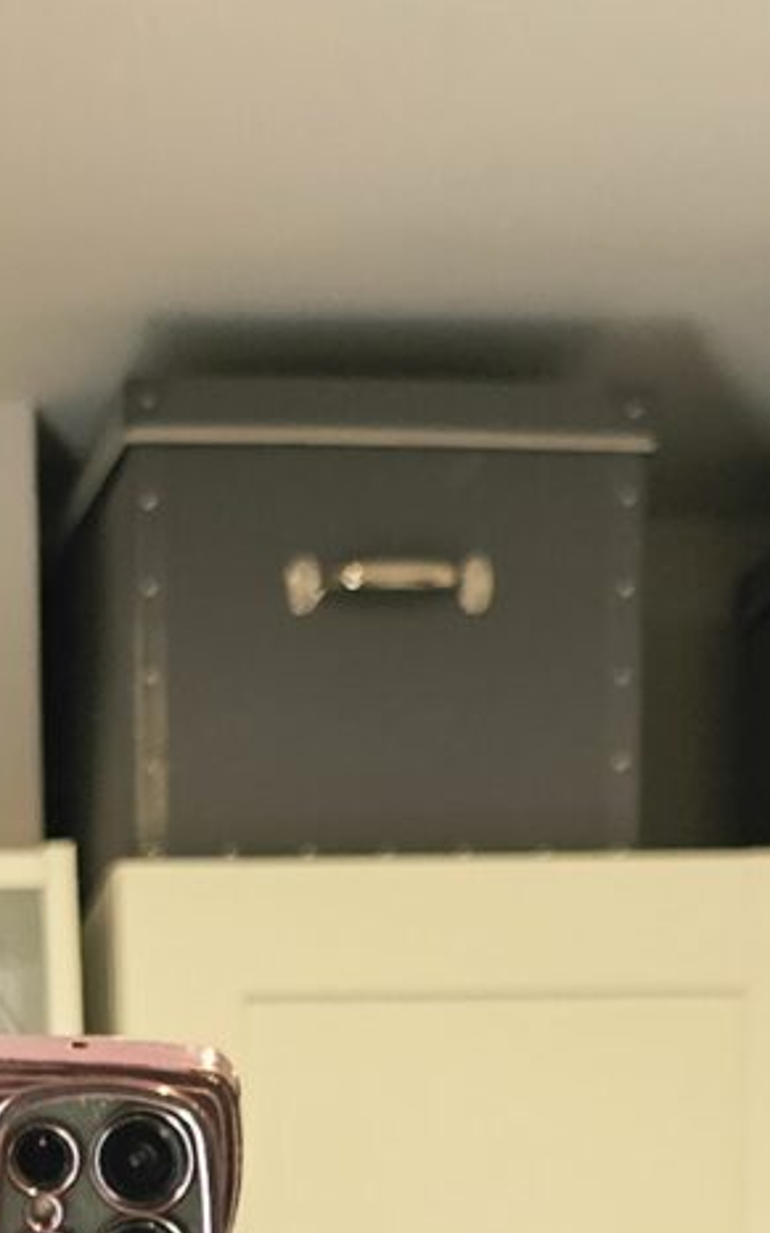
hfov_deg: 9.6
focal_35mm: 134
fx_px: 4502
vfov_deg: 12.0
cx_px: -169
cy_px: 3127
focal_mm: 6.3
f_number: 1.7
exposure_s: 1/100
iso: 160
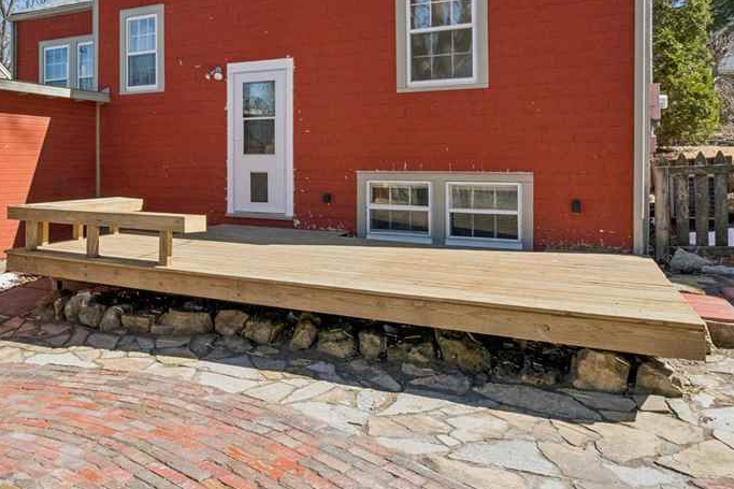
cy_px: 77
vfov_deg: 41.1
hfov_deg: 57.0
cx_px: 139
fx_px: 611
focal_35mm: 30
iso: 1250
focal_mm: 16
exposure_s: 1/3200
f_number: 8
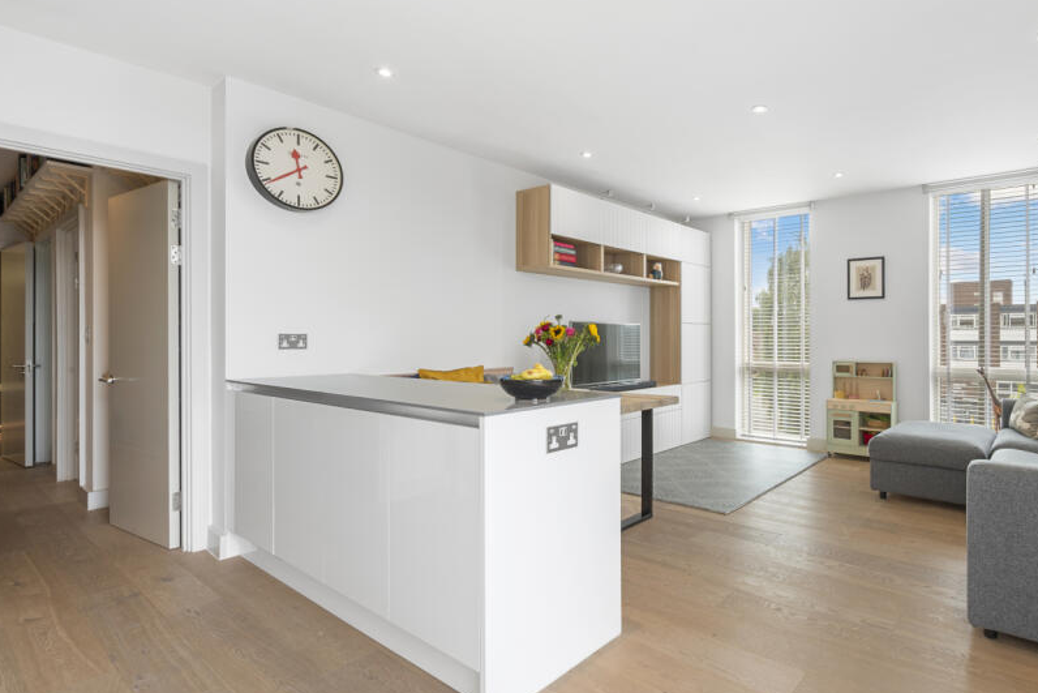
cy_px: 352
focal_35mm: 18
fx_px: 519
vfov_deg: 67.4
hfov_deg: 87.8
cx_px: 661
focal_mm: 14
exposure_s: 1/2
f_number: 16
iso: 200
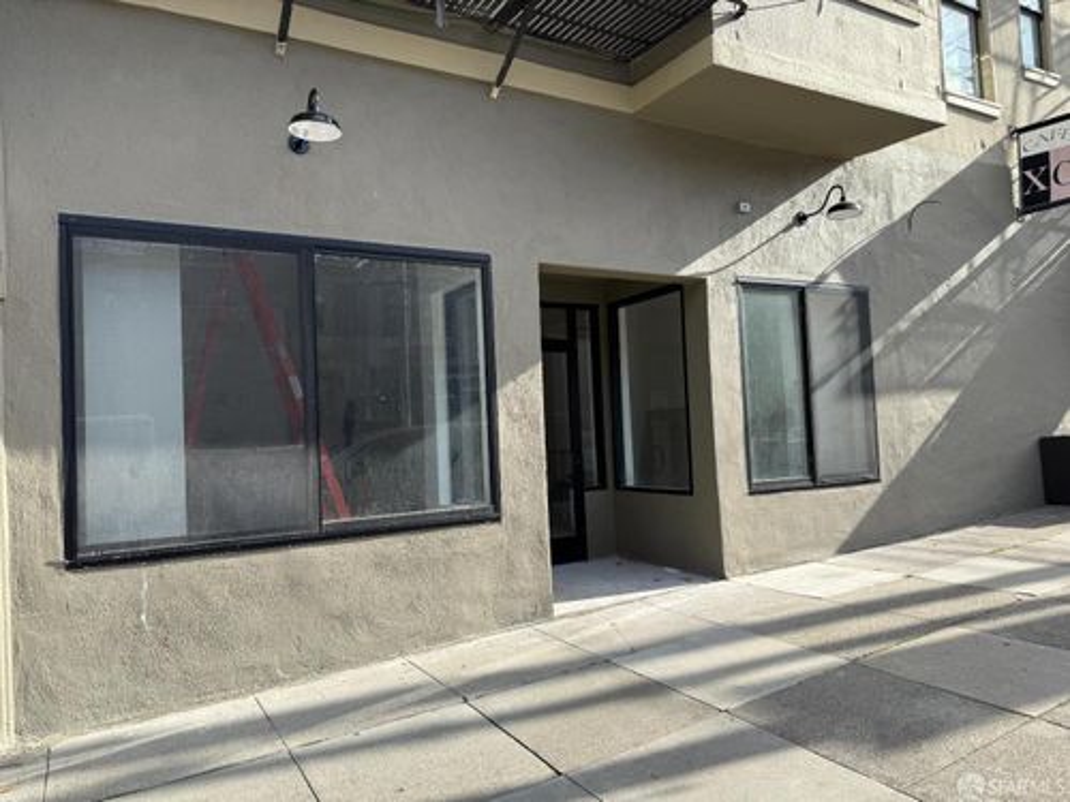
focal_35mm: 24
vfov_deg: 56.8
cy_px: 401
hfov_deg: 71.6
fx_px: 742
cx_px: 535
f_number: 1.78
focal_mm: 6.76
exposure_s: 1/1901
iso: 80
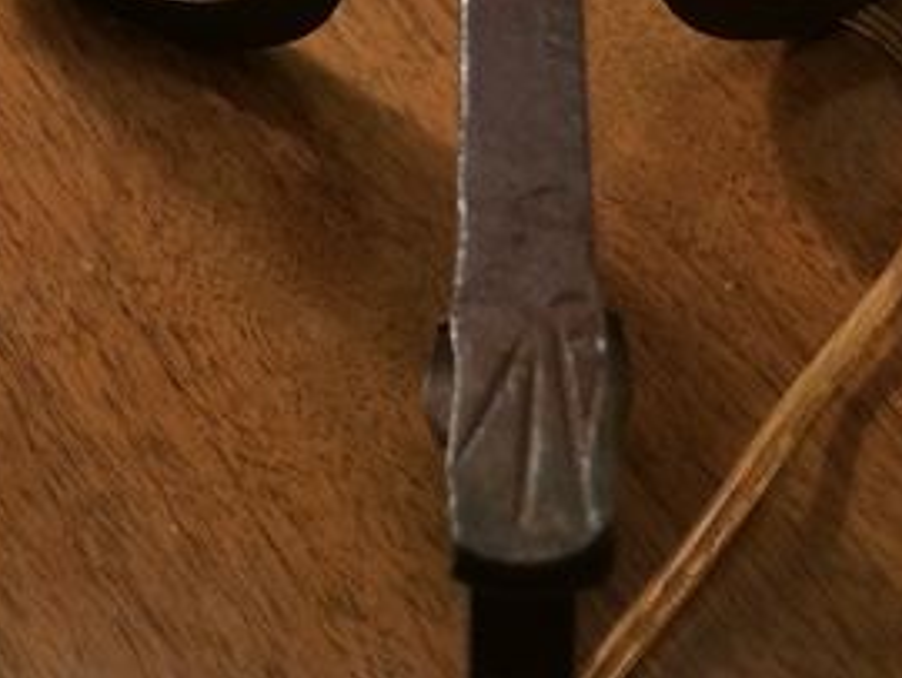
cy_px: -382
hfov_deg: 19.6
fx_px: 2608
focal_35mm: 100
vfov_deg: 13.8
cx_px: 491
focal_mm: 4.12
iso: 50
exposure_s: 1/30
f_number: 2.2
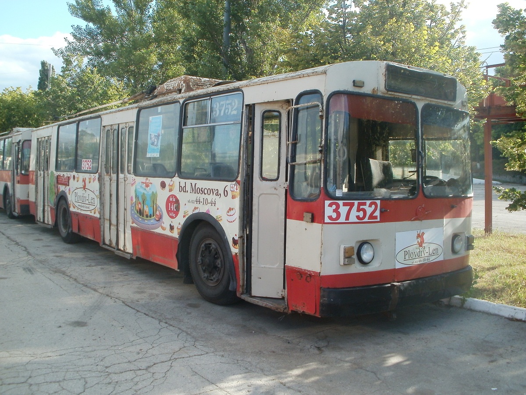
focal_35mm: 36
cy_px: 198
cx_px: 263
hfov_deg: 51.4
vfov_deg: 39.7
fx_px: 547
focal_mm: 6.3
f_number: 5.6
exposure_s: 1/125
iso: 100
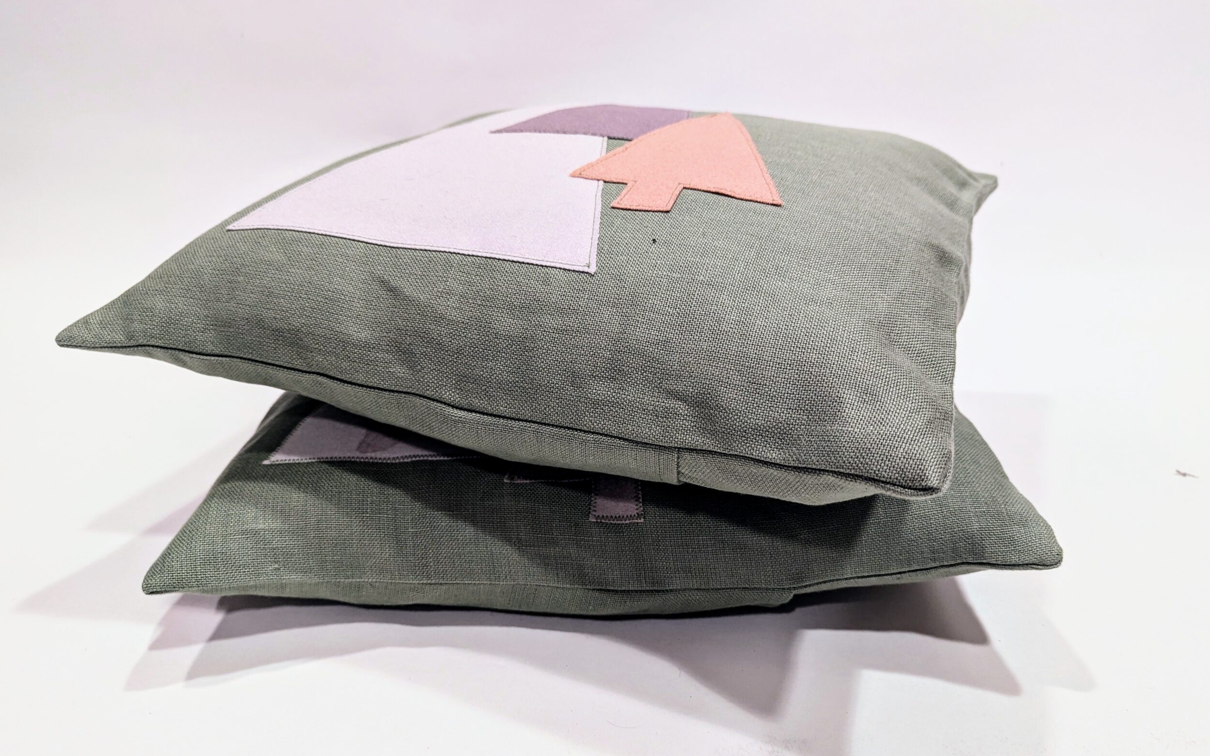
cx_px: 611
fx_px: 857
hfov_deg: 70.4
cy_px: 406
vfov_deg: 47.6
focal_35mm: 26
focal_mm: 6.81
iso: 147
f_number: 1.85
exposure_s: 1/23.8
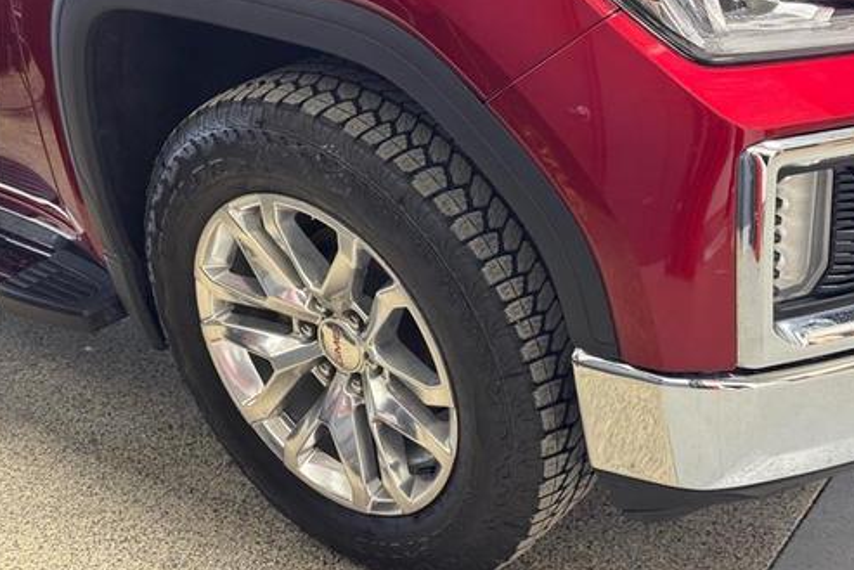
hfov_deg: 38.9
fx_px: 1210
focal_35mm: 51
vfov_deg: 26.5
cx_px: 428
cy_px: 291
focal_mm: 6.76
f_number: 1.78
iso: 500
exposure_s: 1/40
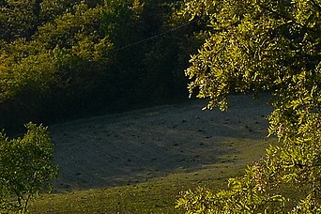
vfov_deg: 4.1
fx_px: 2911
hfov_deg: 6.3
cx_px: 132
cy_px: -333
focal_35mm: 327
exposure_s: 1/500
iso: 200
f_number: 11
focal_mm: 31
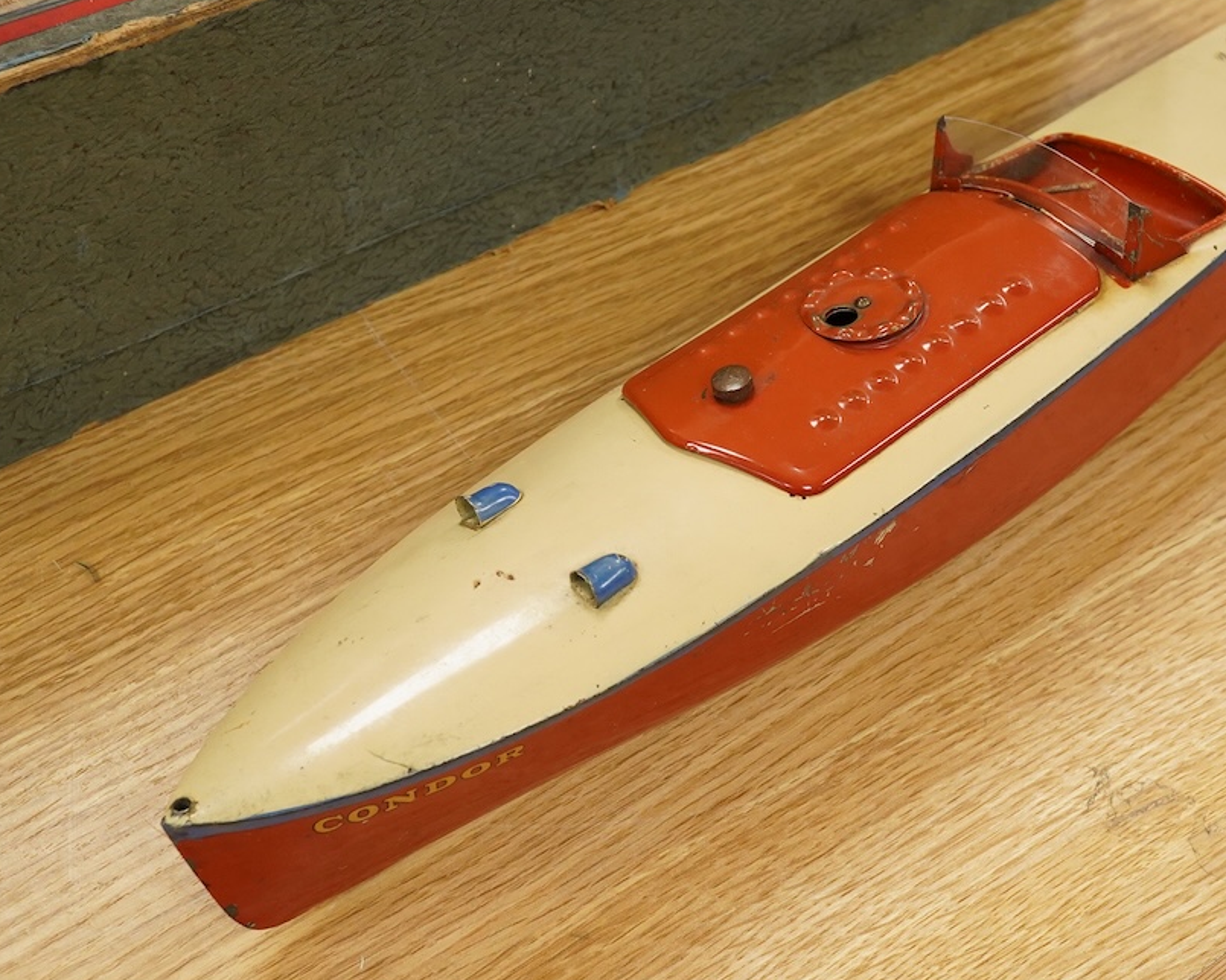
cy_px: 450
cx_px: 767
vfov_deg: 25.8
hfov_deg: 31.8
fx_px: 2141
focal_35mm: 59
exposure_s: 1/160
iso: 2500
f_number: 10
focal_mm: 30
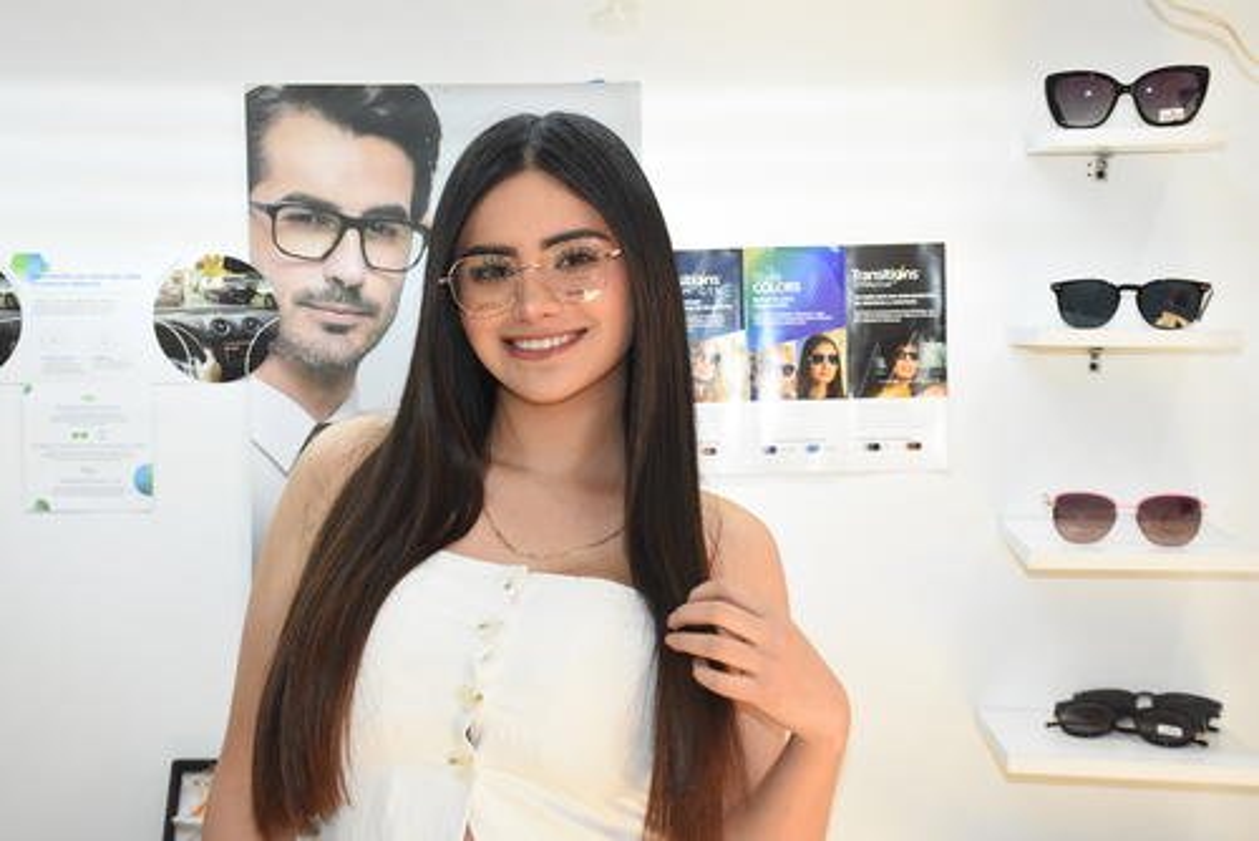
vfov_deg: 25.8
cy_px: 420
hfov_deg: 37.8
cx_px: 630
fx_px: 1837
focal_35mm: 52
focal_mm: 35
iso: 1600
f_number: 7.1
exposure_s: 1/160
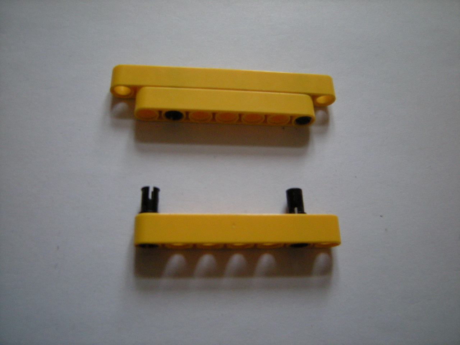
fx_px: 372
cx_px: 230
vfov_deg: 49.7
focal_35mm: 28
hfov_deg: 63.4
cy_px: 172
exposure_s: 1/60
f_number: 2.8
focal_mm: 4.7
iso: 381
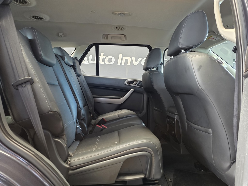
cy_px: 93
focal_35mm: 23
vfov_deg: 58.9
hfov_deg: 73.9
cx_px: 124
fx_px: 165
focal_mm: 6.25
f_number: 1.7
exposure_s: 1/100
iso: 400
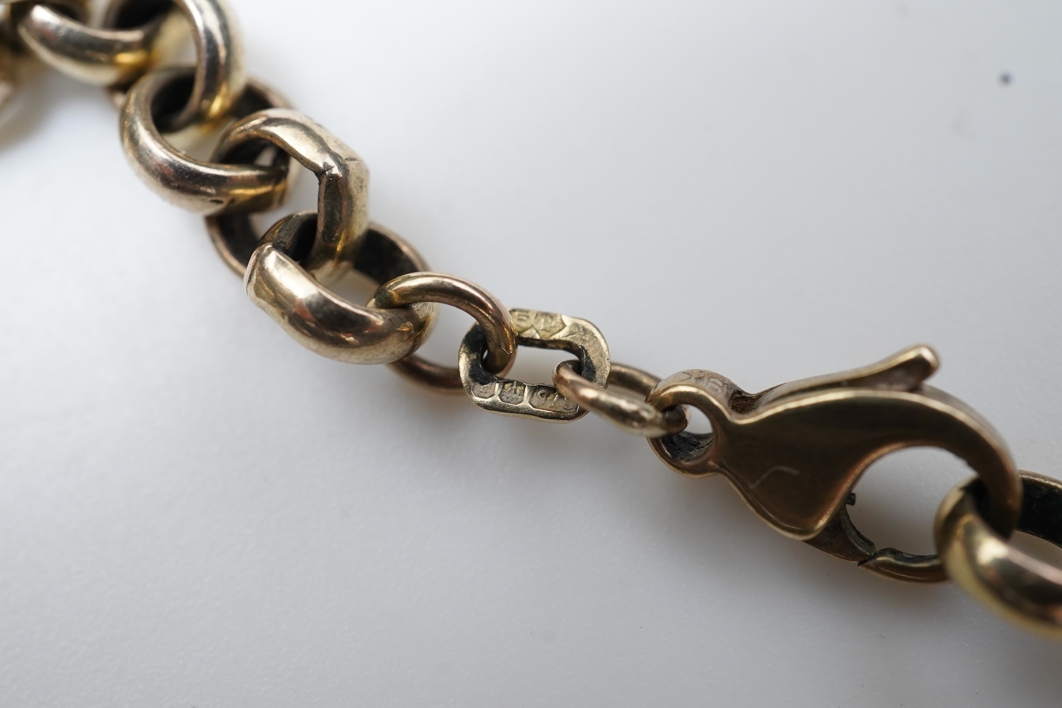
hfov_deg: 43.6
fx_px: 1327
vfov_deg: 29.9
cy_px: 354
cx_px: 531
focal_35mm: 45
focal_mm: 30
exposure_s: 1/125
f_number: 16
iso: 640
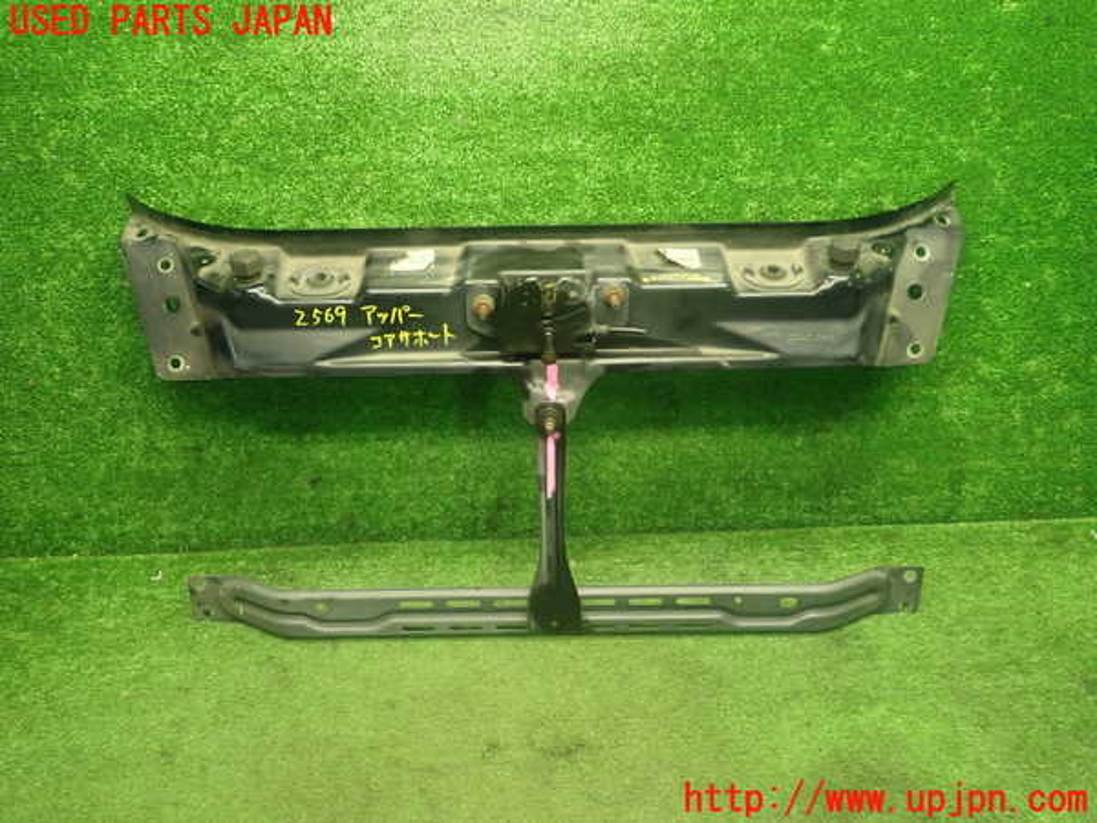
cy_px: 412
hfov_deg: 60.0
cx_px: 548
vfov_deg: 46.8
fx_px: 951
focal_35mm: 30
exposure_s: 1/30
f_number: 2.3
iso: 250
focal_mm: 5.4
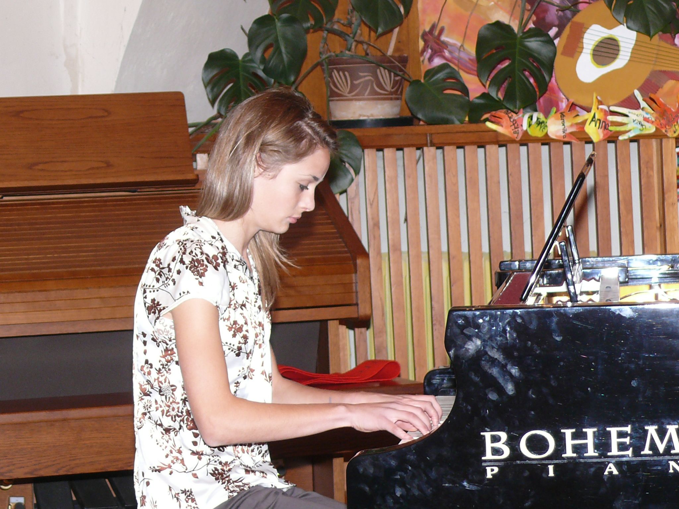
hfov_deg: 13.5
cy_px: 254
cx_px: 340
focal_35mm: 146
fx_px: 2864
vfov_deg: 10.2
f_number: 3.2
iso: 100
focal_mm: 17.2
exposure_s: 1/30
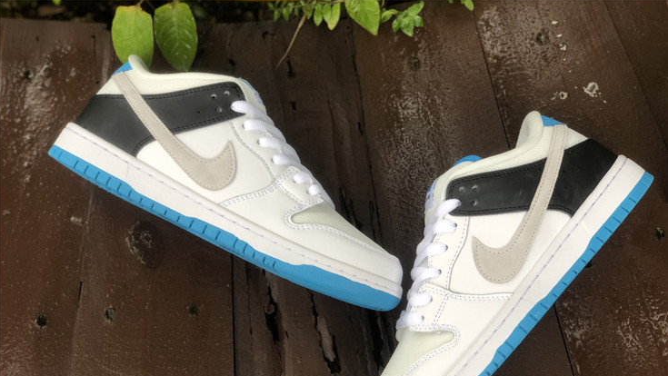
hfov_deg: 36.6
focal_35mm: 57
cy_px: 249
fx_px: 1010
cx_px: 333
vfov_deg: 21.0
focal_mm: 6
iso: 40
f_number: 2.4
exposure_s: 1/60
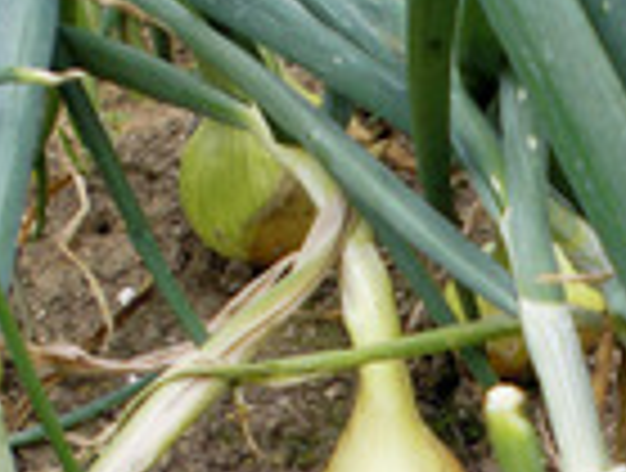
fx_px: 2176
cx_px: 752
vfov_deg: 11.8
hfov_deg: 15.8
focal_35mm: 120
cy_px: 733
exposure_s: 1/80
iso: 64
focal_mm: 6.3
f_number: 3.1
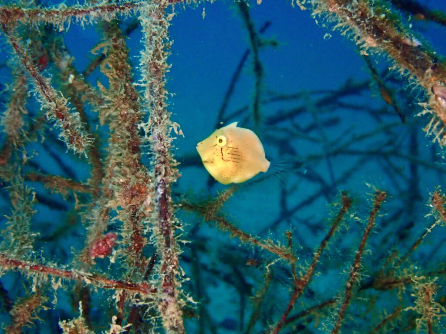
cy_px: 167
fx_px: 1288
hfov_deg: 19.6
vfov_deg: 14.8
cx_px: 223
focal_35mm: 100
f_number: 6.3
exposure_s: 1/200
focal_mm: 18
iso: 250
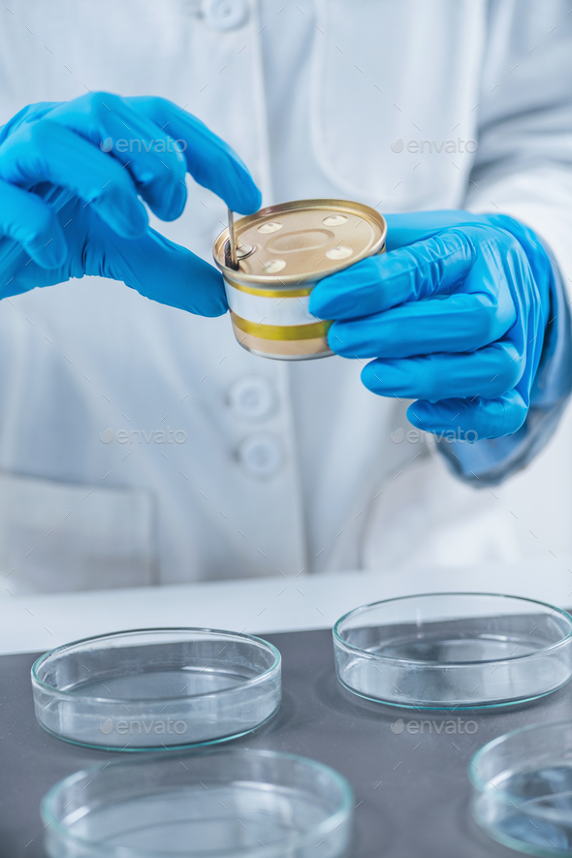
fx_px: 2502
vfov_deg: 19.5
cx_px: 286
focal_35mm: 105
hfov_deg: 13.0
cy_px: 429
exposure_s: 1/200
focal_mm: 105
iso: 64
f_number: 4
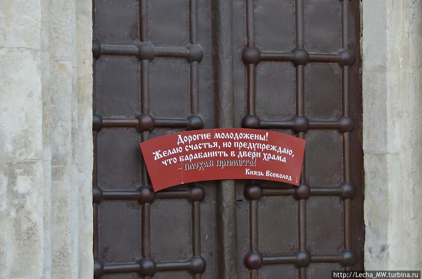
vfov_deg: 13.0
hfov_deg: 19.5
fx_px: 1228
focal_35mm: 105
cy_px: 140
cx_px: 211
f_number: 5.6
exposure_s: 1/125
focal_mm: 70
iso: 220
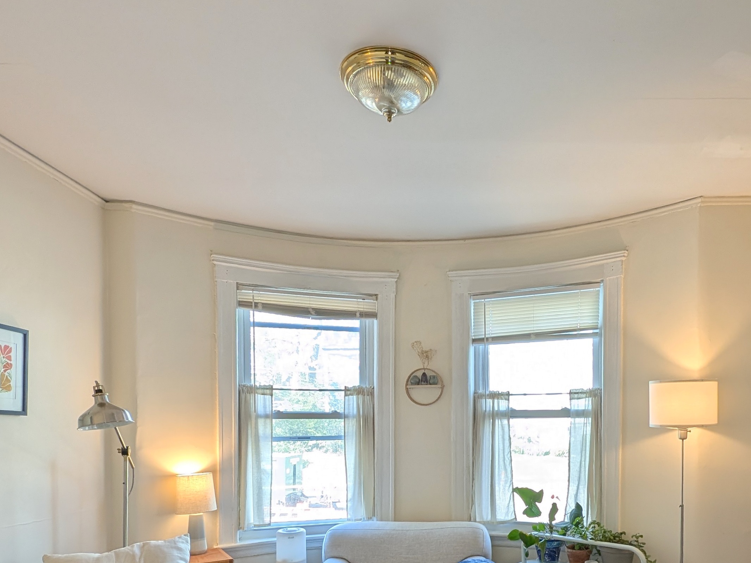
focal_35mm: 23
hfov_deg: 72.9
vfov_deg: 55.7
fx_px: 499
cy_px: 430
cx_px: 459
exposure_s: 1/60
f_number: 1.95
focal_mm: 2.23
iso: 57
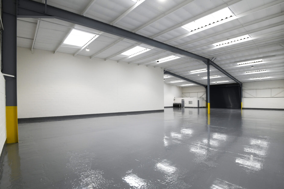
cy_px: 94
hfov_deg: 93.3
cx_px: 142
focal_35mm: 17
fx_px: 134
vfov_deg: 70.5
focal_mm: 17
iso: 1000
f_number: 11
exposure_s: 1/30
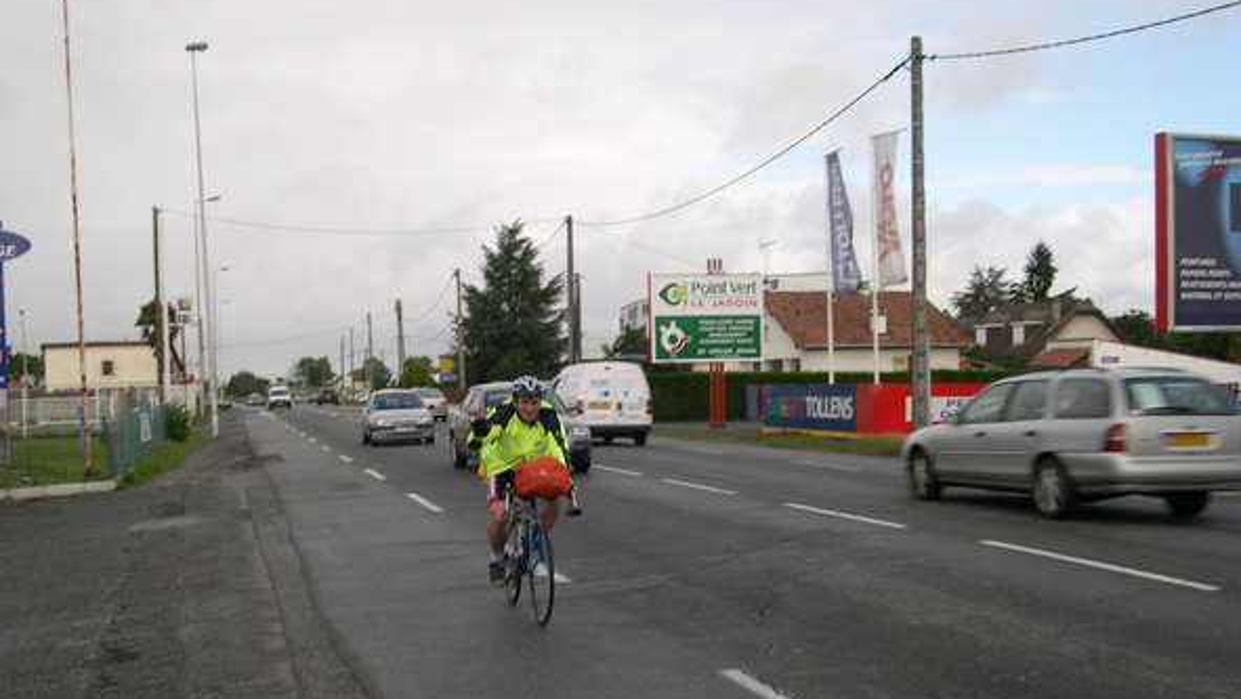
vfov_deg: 28.2
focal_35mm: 42
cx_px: 613
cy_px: 458
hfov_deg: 48.3
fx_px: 1383
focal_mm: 8
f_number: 7.6
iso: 100
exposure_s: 1/116
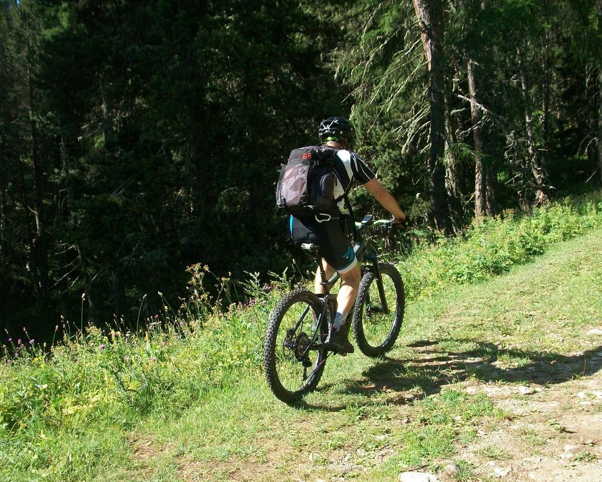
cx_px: 332
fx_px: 713
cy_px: 268
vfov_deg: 37.3
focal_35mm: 40
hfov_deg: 45.7
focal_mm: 5.7
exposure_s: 1/640
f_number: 2.8
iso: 80
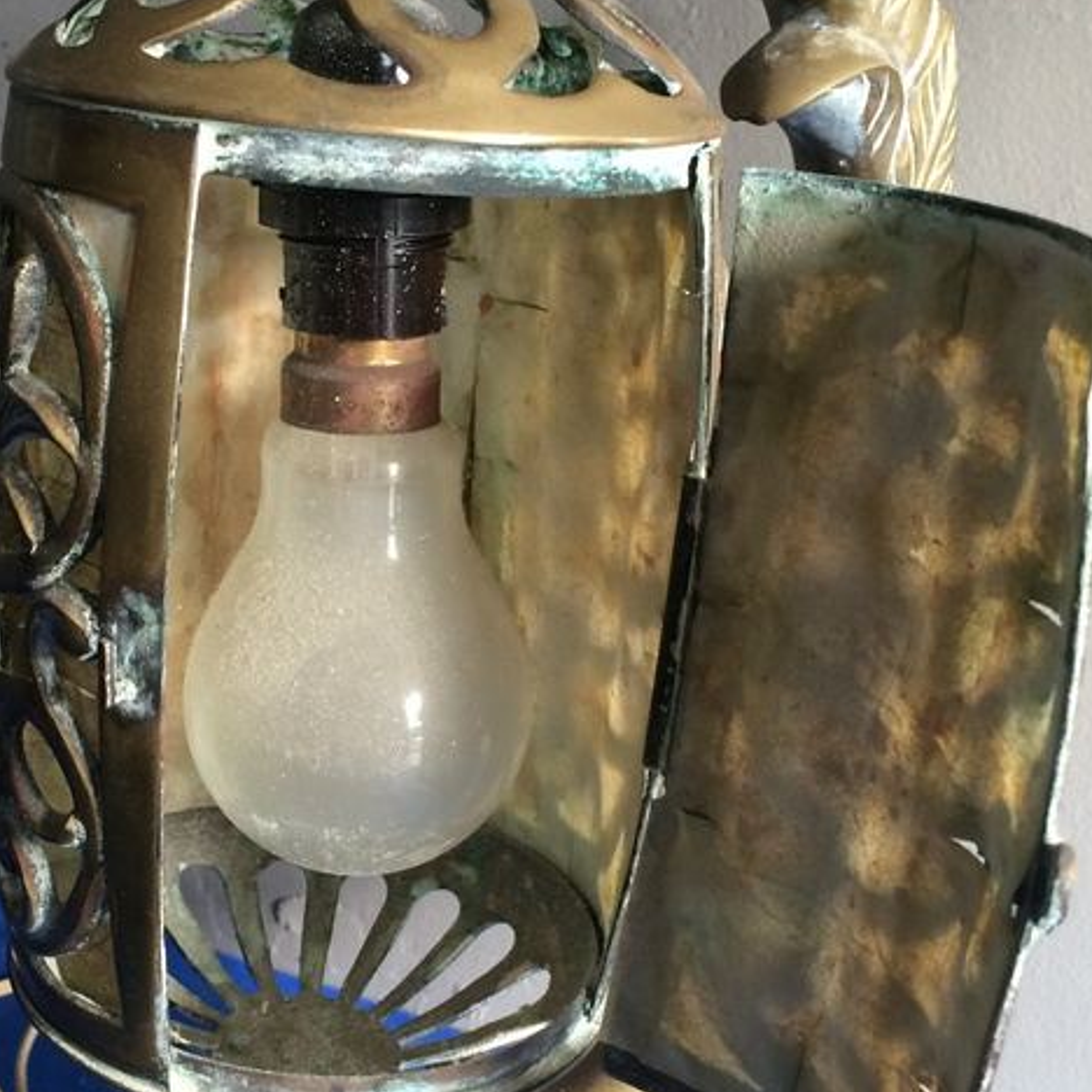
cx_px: 411
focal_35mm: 51
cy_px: 594
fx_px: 1820
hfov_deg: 33.2
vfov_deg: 33.4
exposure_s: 1/30
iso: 40
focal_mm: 4.12
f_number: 2.2
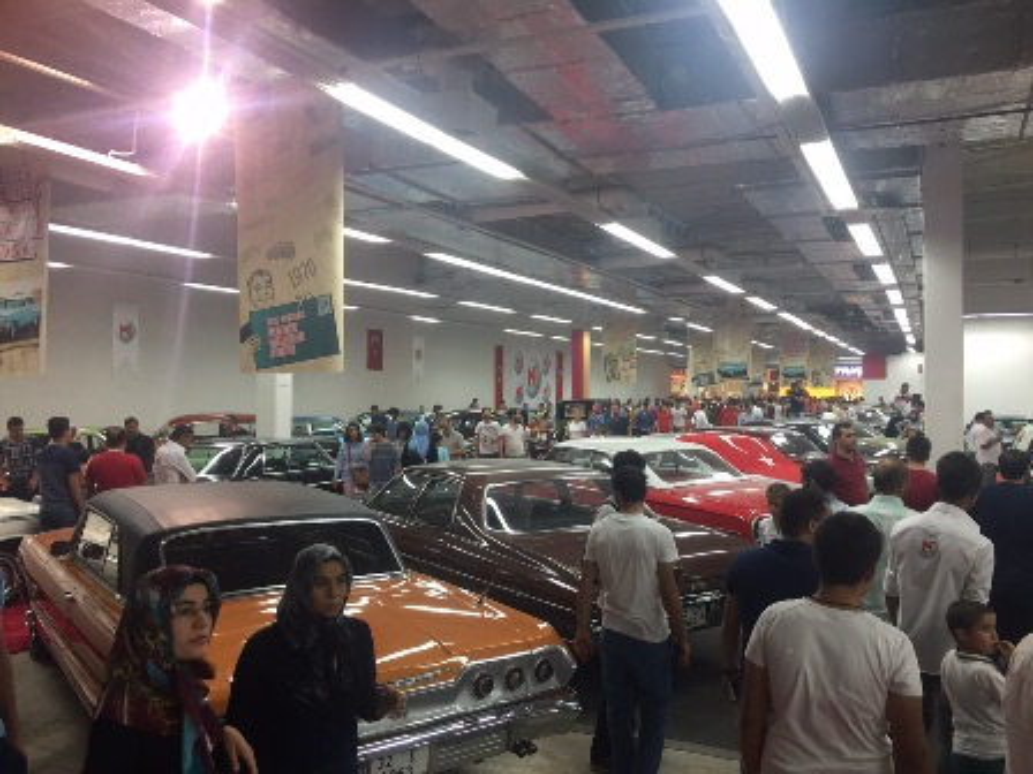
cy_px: 387
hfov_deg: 61.7
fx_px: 865
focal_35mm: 29
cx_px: 516
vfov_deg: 48.2
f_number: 2.2
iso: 32
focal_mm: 4.15
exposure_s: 1/15
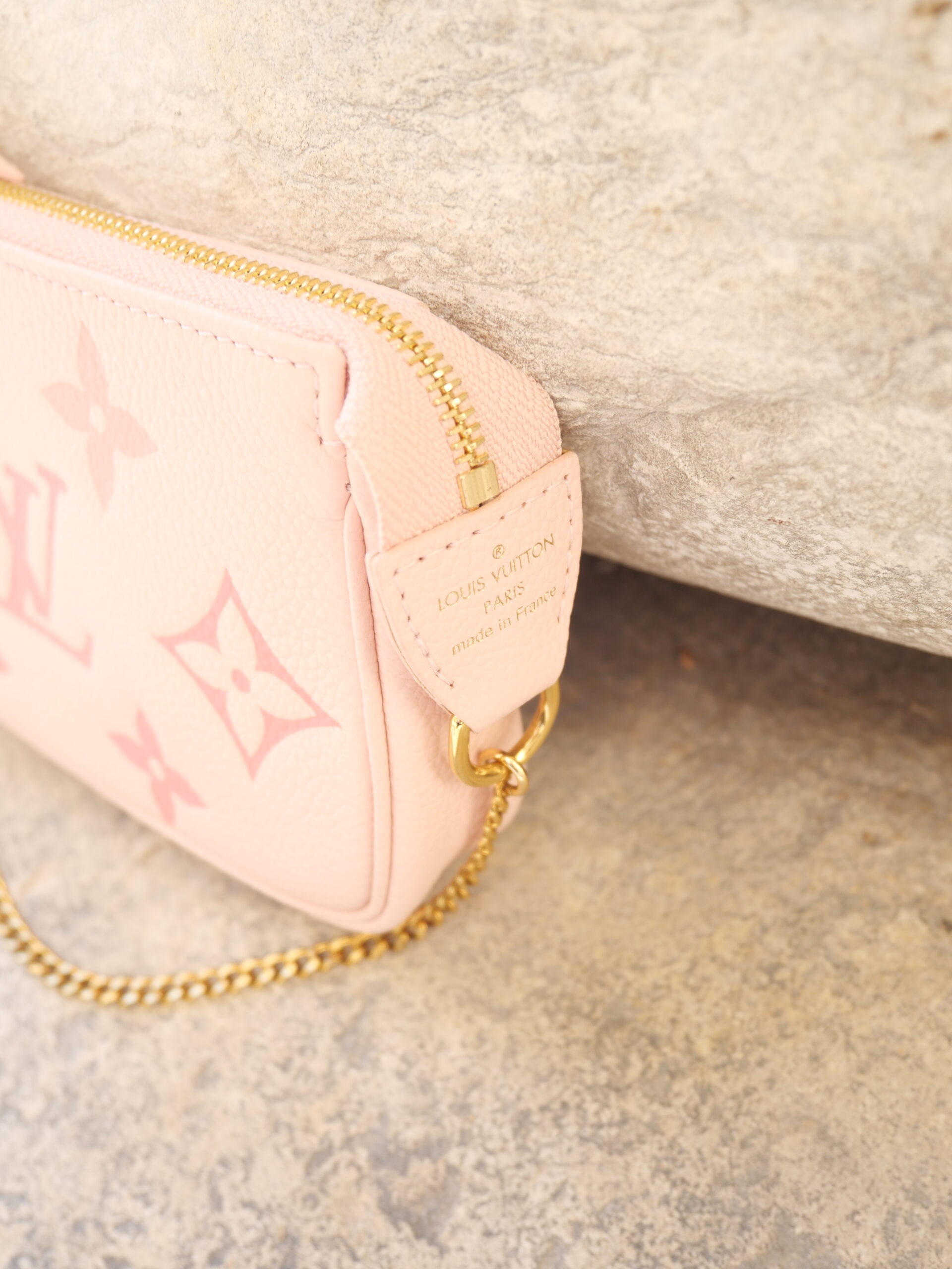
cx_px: 476
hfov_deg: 41.8
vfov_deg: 54.0
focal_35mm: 34
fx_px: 1247
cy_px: 634
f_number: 4
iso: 200
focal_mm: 17
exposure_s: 1/80
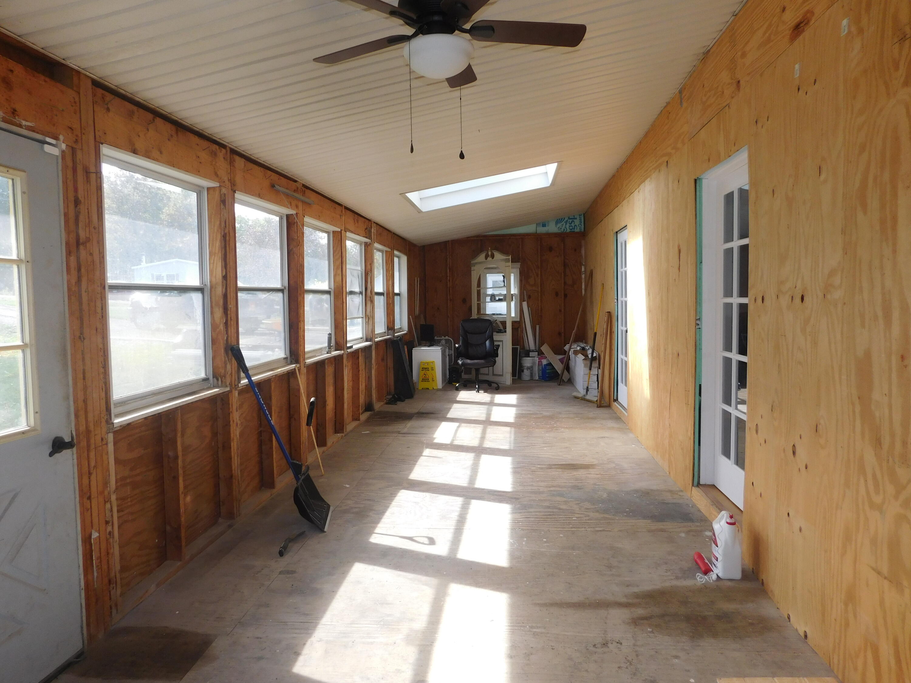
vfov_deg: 58.9
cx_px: 456
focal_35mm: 23
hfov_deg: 73.9
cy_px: 342
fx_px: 605
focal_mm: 4
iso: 125
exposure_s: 1/200
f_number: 3
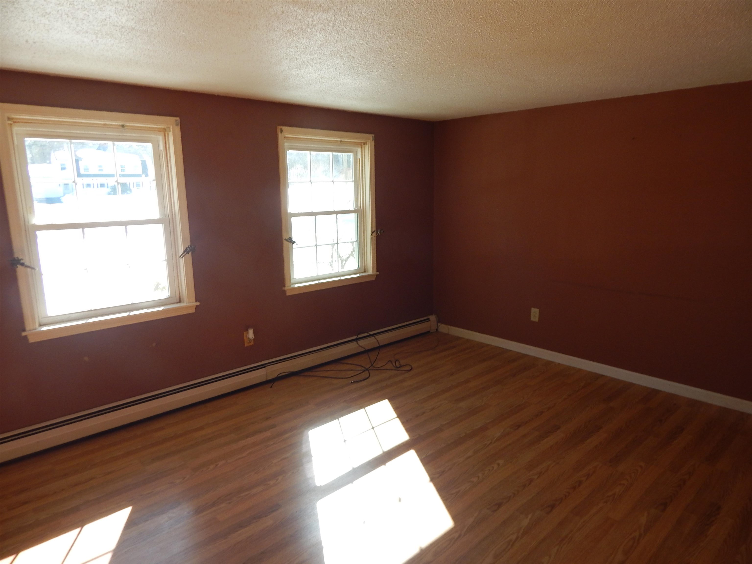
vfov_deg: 61.1
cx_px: 376
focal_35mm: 22
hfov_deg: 76.4
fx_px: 478
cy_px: 282
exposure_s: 1/160
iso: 125
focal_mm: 4
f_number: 3
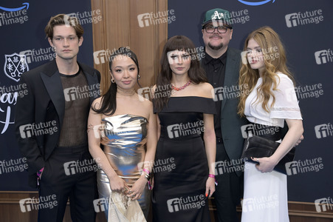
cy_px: 111
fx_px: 407
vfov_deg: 30.5
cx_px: 166
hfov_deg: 44.5
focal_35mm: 44
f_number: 5.6
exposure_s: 1/250
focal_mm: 44
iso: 500
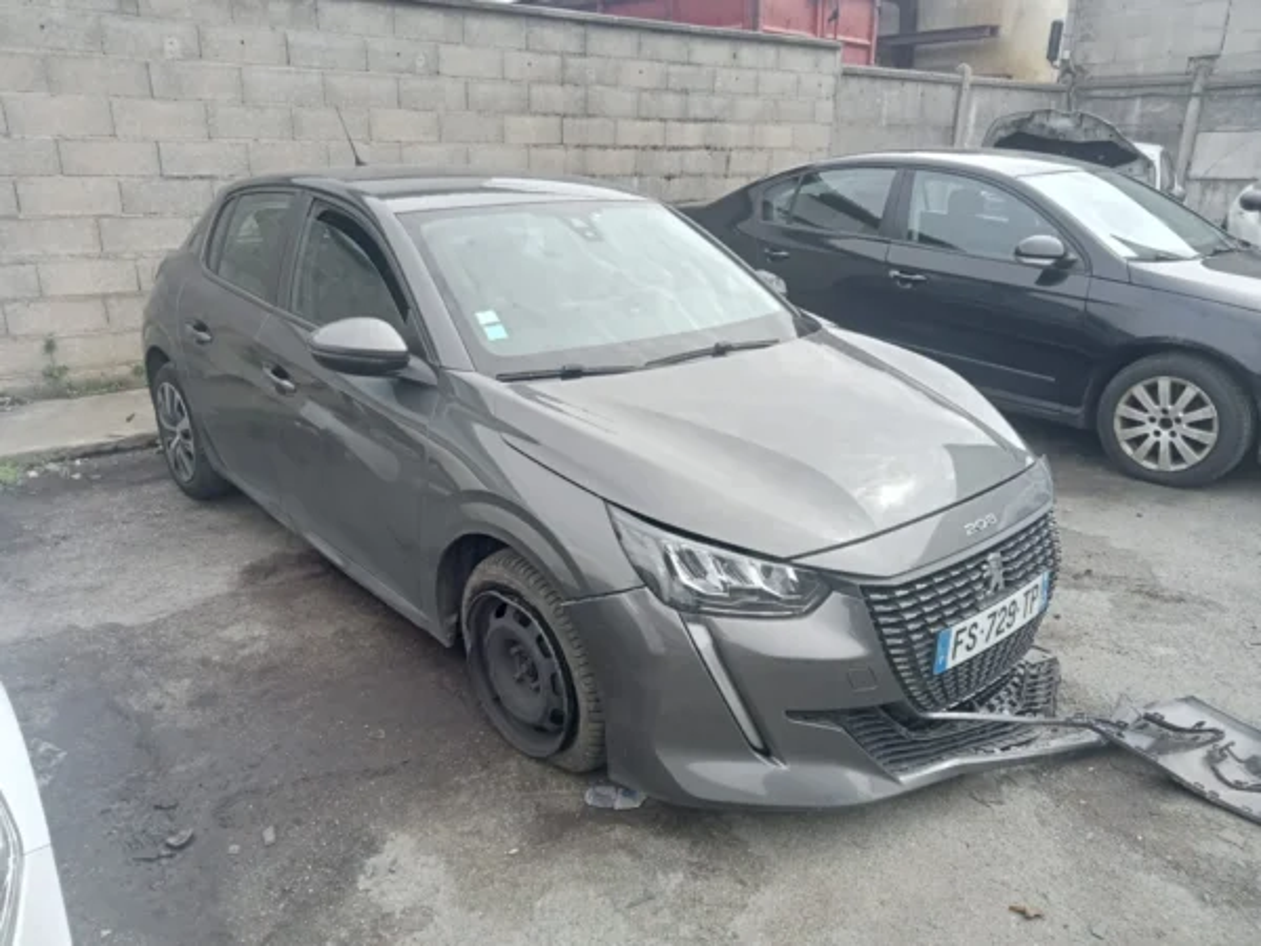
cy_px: 473
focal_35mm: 28
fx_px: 1020
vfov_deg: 49.7
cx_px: 630
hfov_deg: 63.4
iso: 100
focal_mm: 3.46
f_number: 2.2
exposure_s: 1/235
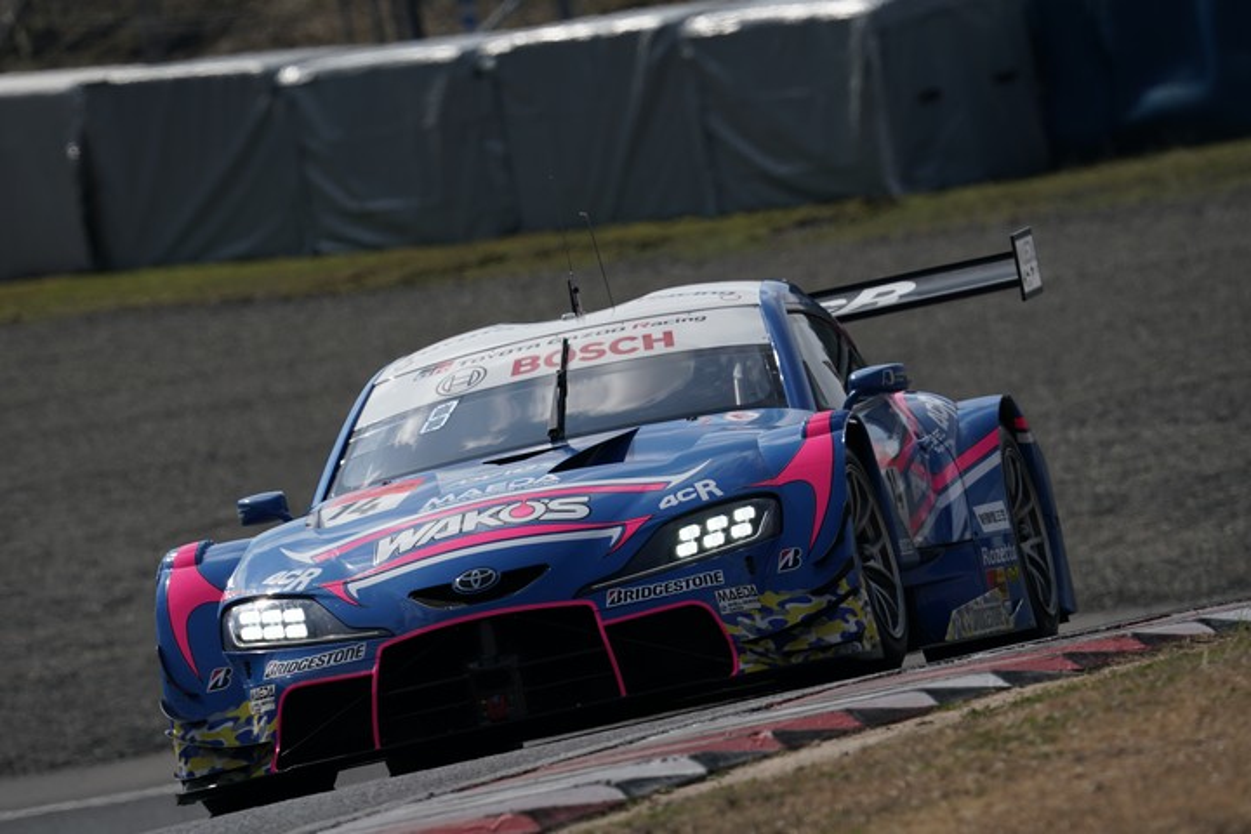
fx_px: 20848
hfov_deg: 3.4
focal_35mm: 600
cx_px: 626
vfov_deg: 2.3
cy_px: 417
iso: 200
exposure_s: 1/800
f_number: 10
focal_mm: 600
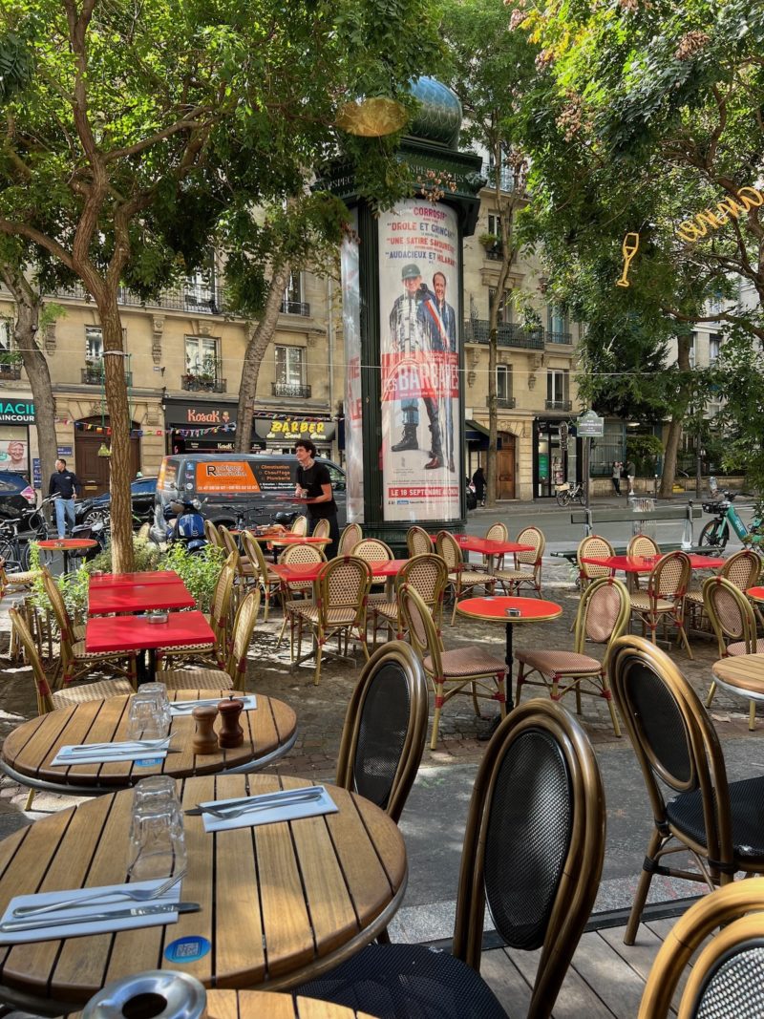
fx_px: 765
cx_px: 382
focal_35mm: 26
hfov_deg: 53.1
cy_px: 510
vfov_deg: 67.3
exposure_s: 1/212
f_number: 1.5
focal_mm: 5.7
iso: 40
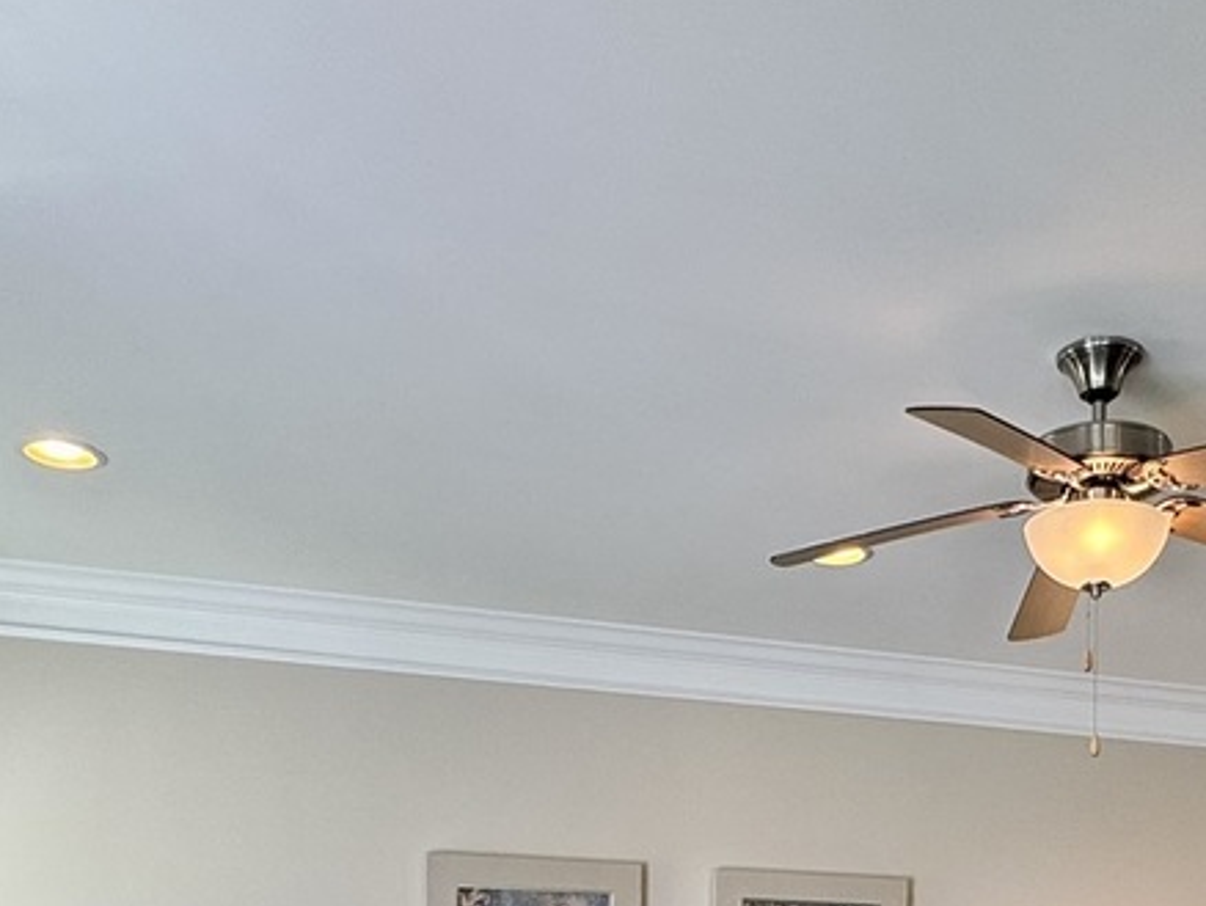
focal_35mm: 46
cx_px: 815
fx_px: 1603
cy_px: 1096
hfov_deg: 40.6
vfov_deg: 27.6
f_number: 2.2
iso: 100
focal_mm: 2.22
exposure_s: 1/120
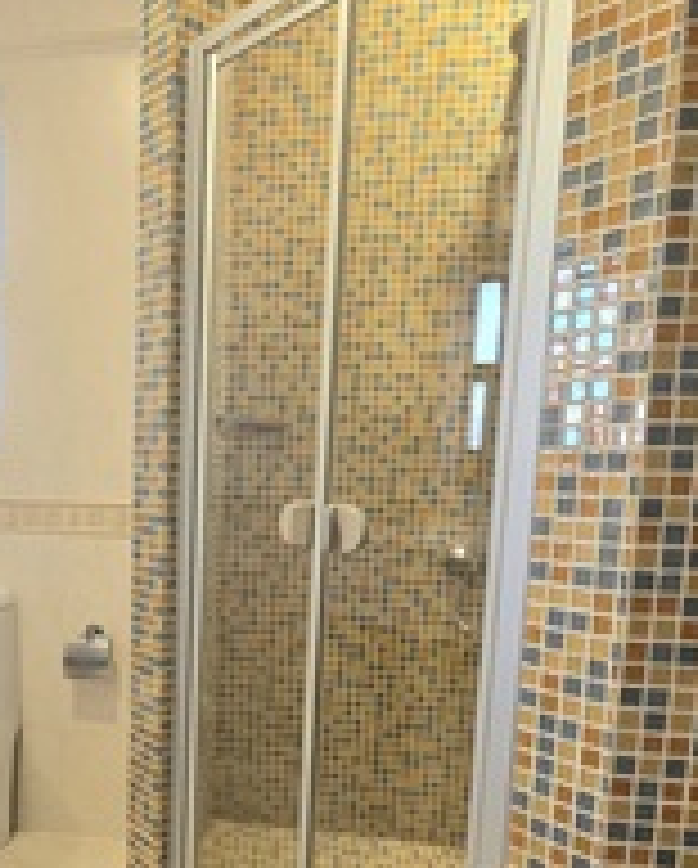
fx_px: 773
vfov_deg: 57.6
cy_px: 569
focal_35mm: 30
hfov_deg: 45.5
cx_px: 115
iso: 200
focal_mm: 2.2
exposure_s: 1/101
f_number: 1.9
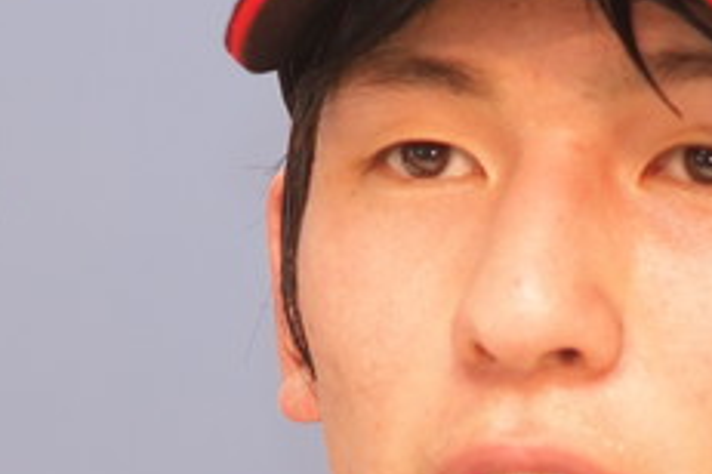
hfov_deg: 2.4
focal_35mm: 842
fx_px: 16652
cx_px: 450
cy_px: 422
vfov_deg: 1.6
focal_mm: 180
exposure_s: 1/125
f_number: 2.8
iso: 400
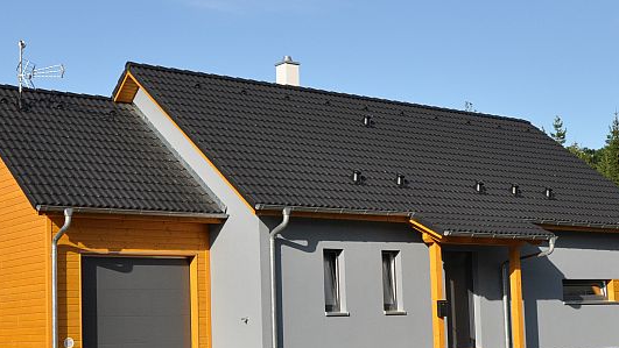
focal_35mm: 52
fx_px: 854
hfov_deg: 39.8
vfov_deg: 23.0
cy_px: 216
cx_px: 293
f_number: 6.3
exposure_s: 1/1600
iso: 500
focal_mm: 22
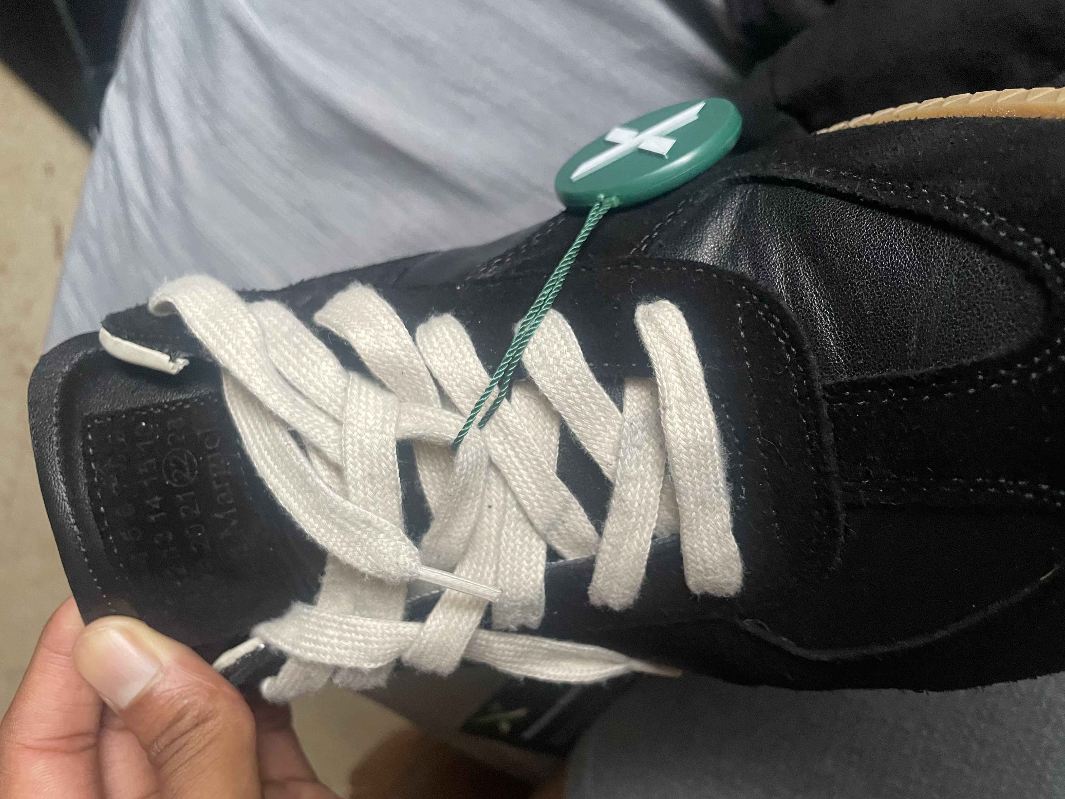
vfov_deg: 53.1
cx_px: 532
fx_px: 800
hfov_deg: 67.3
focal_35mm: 26
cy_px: 400
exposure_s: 1/60
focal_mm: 4.2
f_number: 1.6
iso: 400
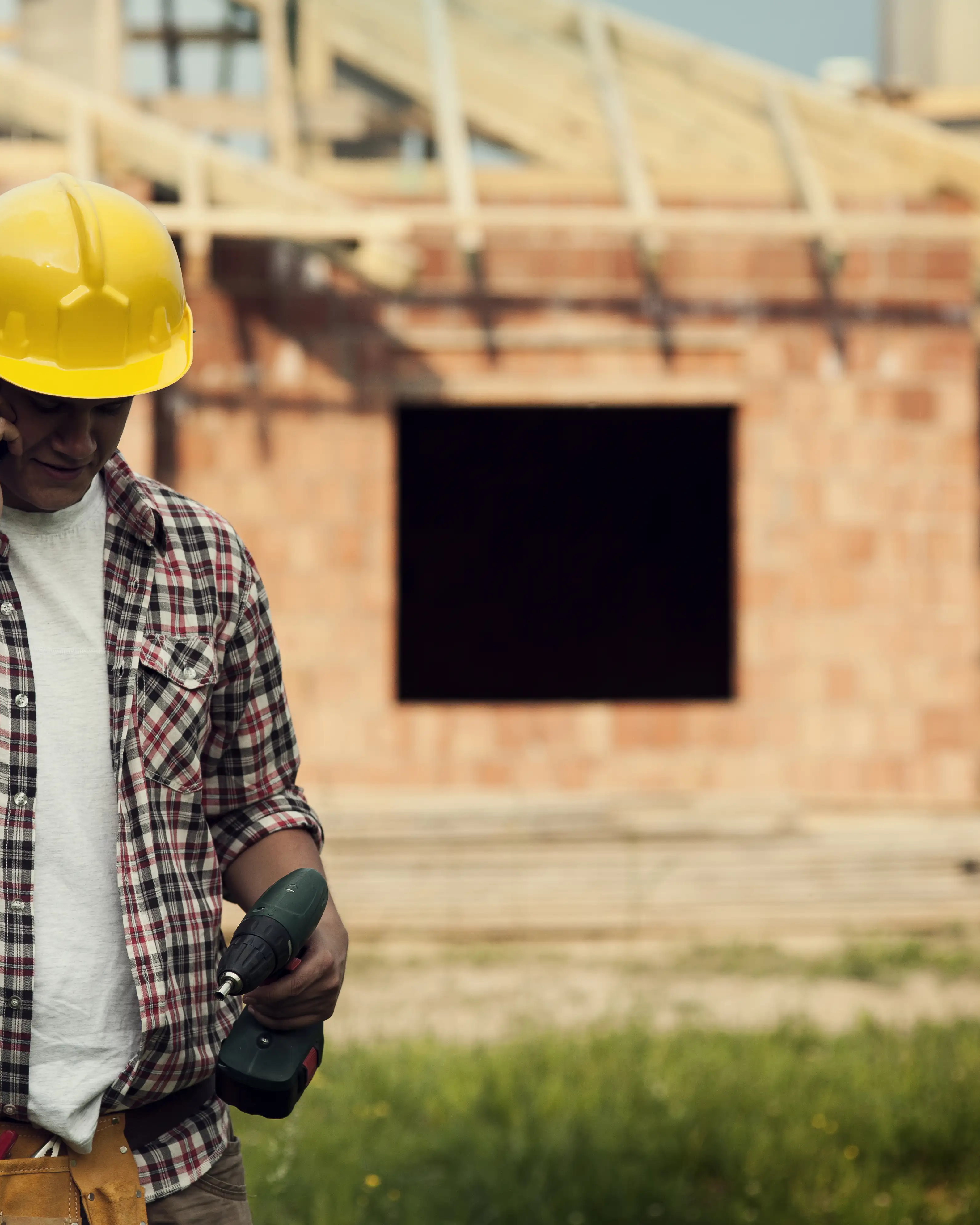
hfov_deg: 12.9
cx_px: 441
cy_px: 614
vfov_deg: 16.0
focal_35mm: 120
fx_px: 4351
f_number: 3.5
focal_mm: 85
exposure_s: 1/640
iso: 100
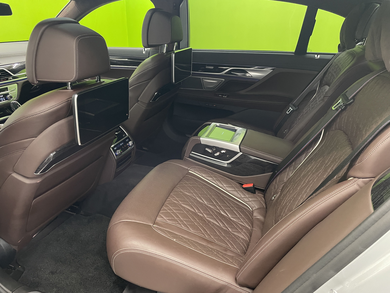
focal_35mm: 26
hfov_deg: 67.3
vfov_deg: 53.1
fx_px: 293
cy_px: 146
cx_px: 195
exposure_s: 1/50
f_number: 1.6
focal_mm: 4.2
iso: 200
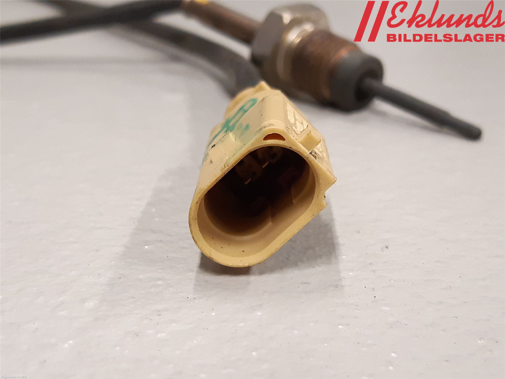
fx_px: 379
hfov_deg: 67.3
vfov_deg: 53.1
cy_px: 190
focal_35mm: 26
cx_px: 252
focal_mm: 3.93
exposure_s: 1/50
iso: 200
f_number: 1.7
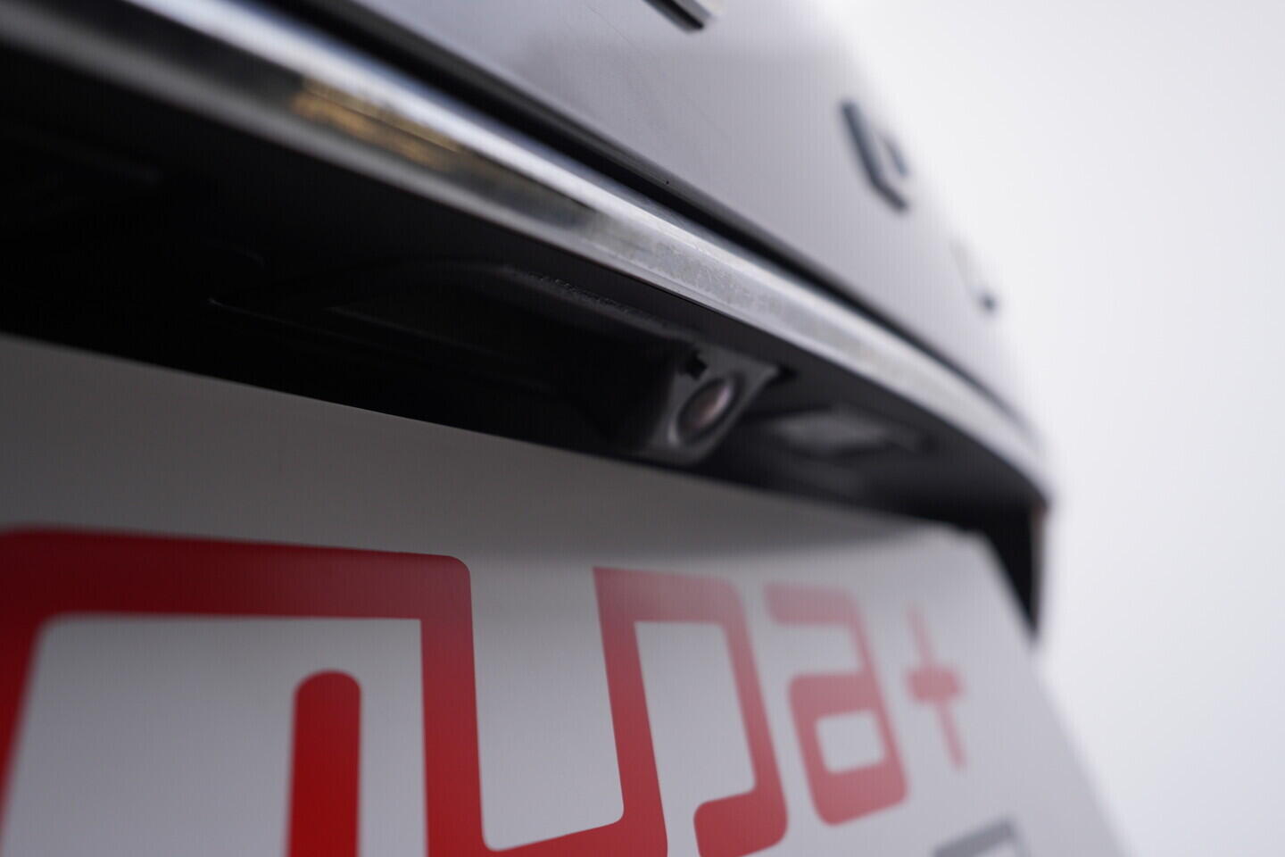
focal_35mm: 36
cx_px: 642
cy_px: 428
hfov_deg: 53.1
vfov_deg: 36.9
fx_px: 1285
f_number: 4
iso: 125
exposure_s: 1/60
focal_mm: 24
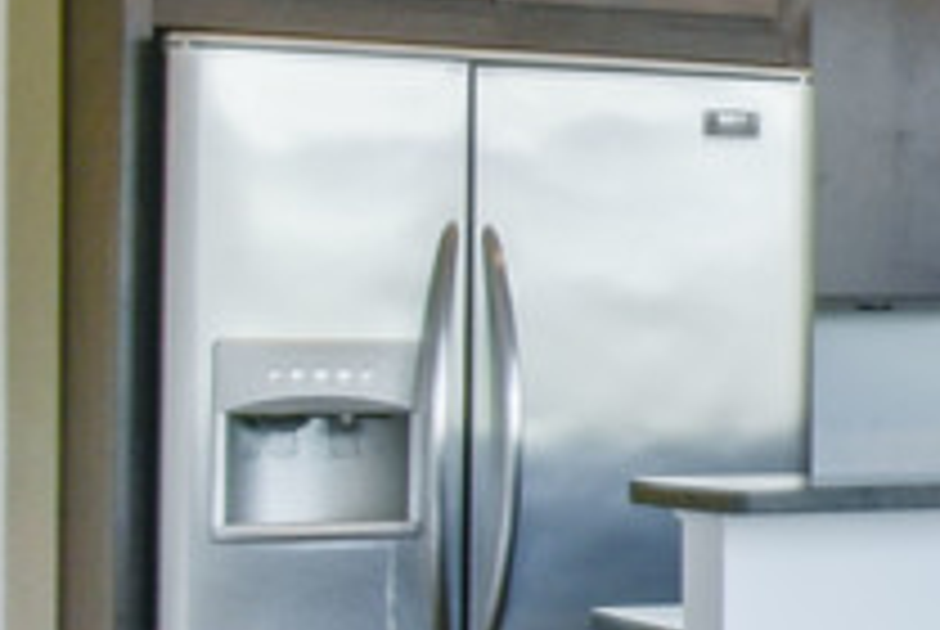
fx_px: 3033
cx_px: 2501
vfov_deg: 11.9
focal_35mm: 116
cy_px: 292
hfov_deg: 12.3
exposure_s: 1/2.5
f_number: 20
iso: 125
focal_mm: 10
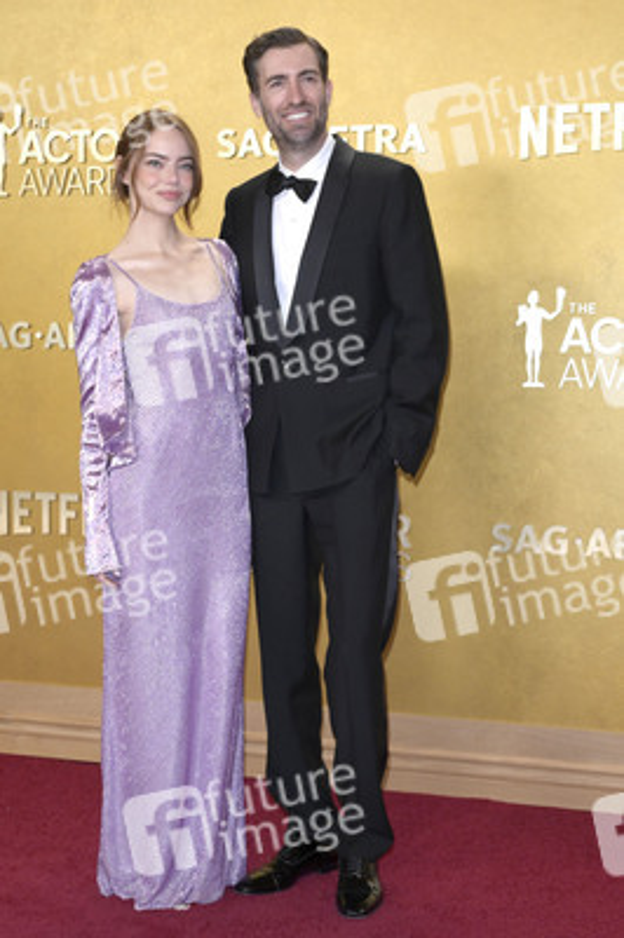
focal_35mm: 54
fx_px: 1406
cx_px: 312
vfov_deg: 36.9
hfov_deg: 25.0
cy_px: 469
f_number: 8
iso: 2500
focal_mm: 54
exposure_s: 1/200
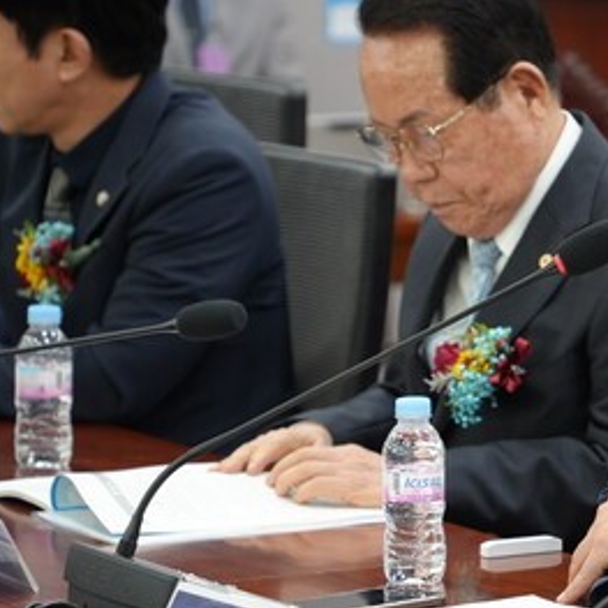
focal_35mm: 254
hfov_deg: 6.9
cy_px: 312
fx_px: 5047
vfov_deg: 6.9
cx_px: 677
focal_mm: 131
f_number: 5
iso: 1600
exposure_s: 1/160
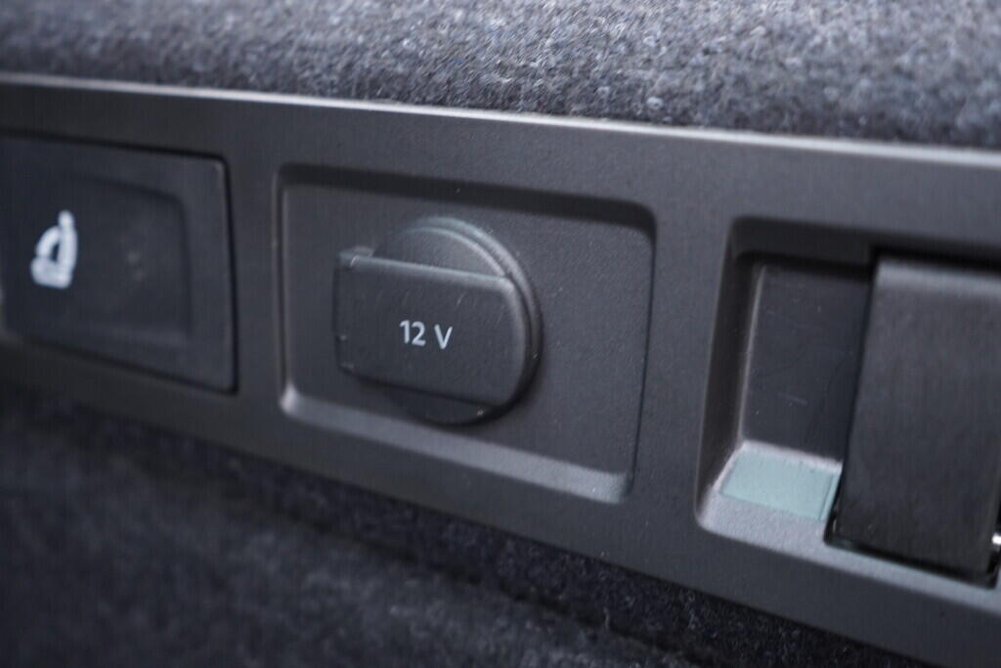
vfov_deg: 36.9
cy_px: 334
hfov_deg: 53.1
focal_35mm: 36
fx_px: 1001
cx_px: 500
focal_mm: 24
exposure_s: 1/40
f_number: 2.8
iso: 640
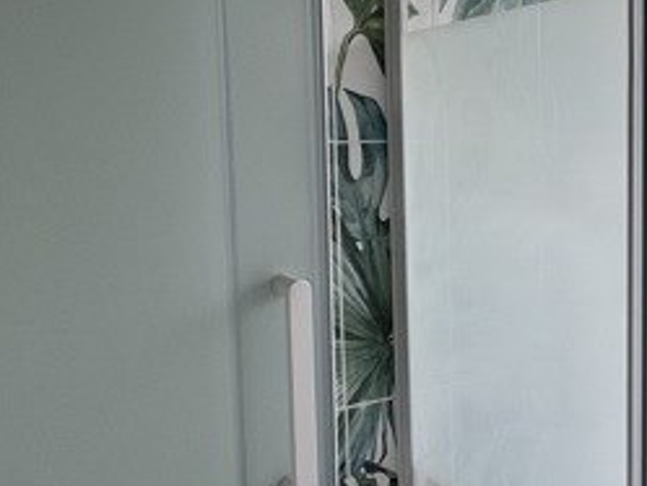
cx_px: 533
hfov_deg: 40.1
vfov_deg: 32.2
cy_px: 213
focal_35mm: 45
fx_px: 841
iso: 100
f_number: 2.2
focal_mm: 2.22
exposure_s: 1/99
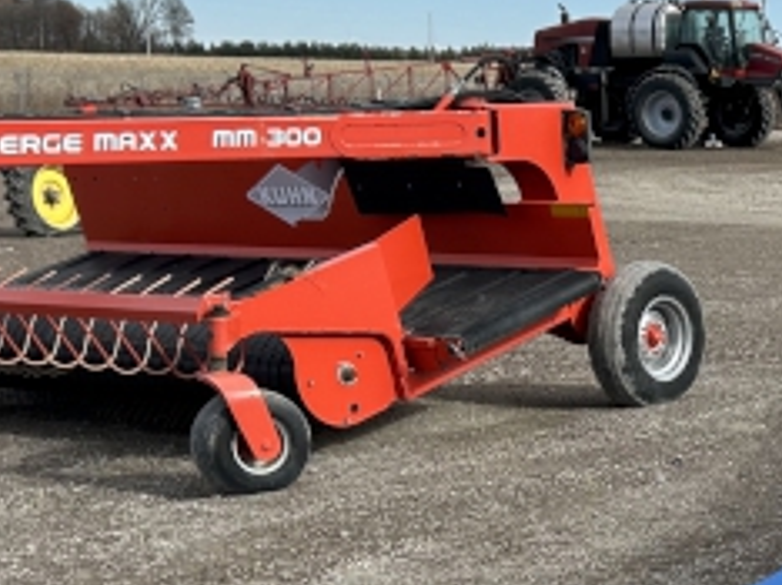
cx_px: 902
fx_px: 2009
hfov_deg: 20.8
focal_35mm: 89
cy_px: 458
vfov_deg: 16.5
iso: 50
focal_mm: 5.7
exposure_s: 1/3165
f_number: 1.5
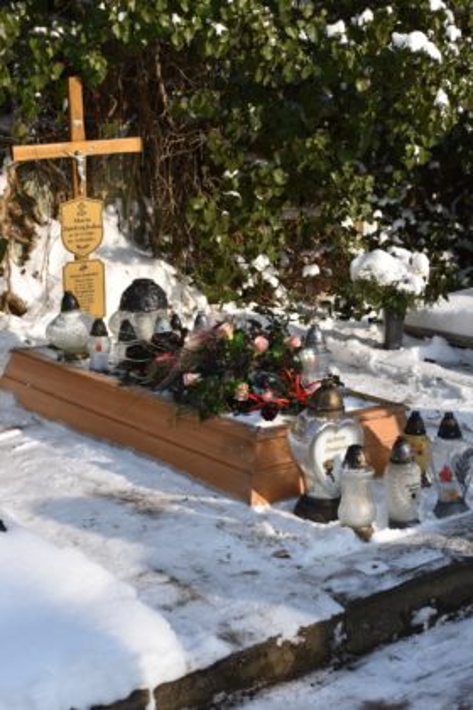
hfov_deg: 28.9
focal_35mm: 46
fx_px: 916
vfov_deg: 42.3
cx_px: 236
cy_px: 355
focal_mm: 31
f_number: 8
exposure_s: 1/500
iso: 220
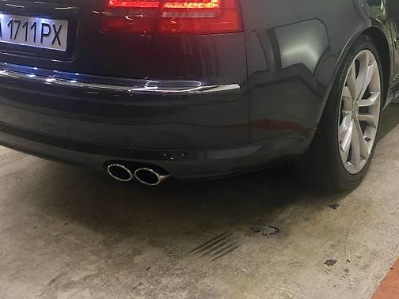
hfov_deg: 41.2
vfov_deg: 30.9
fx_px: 530
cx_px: 205
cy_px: 70
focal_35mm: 46
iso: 50
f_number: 2.2
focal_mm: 4.2
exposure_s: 1/17
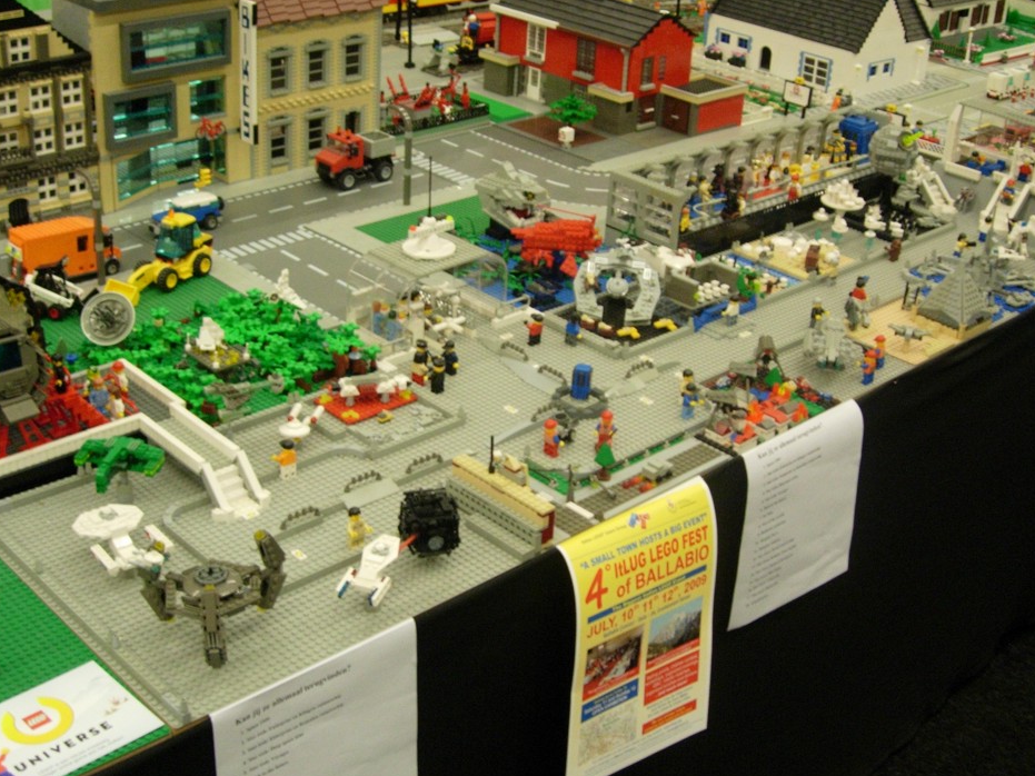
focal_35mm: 49
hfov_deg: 38.9
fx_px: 1465
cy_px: 385
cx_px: 550
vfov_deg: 29.7
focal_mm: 7.8
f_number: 2.8
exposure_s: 1/12.3
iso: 200
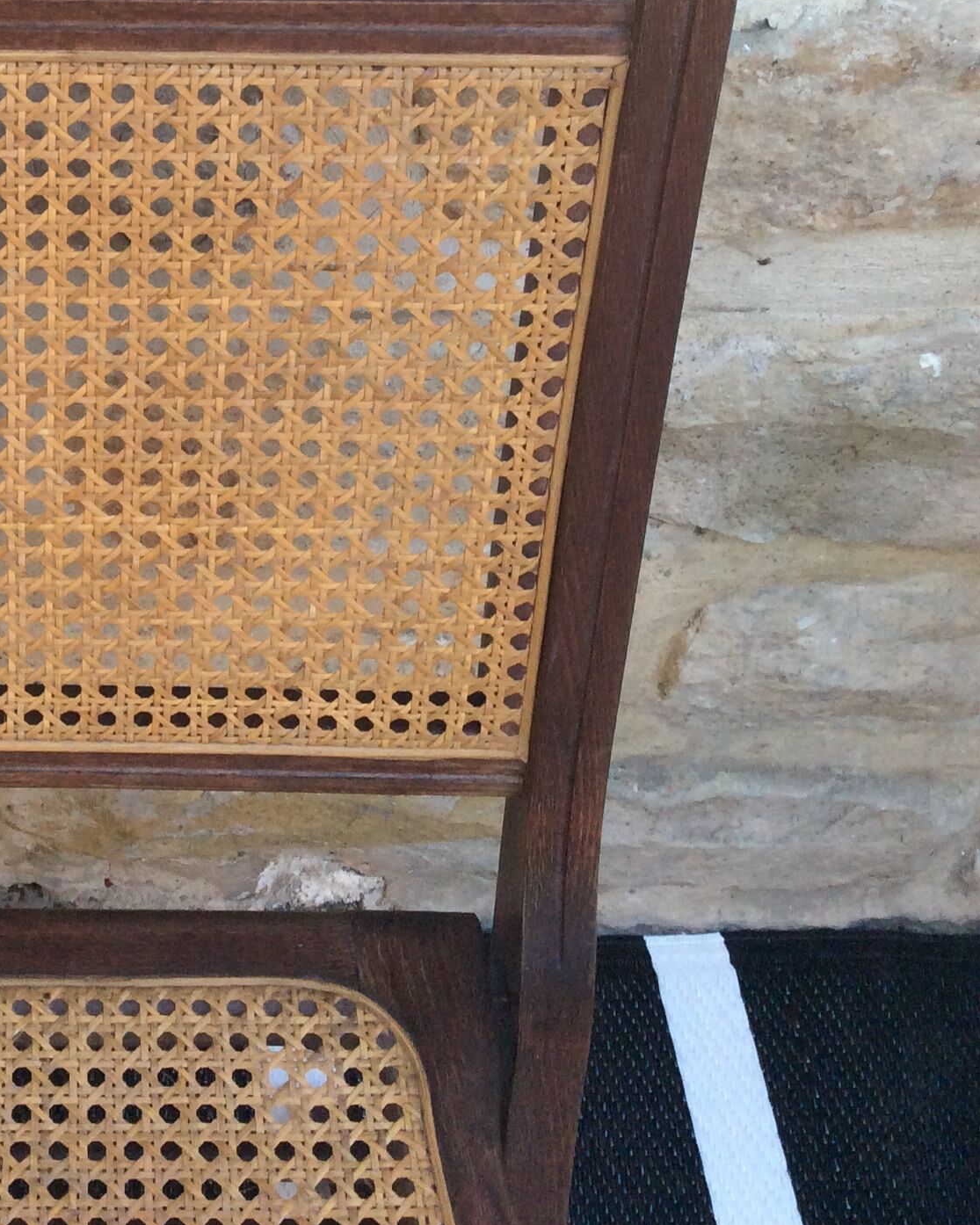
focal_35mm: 58
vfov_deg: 31.0
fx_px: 2103
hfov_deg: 25.6
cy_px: 118
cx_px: 132
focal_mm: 3.3
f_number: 2.4
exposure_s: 1/100
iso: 64
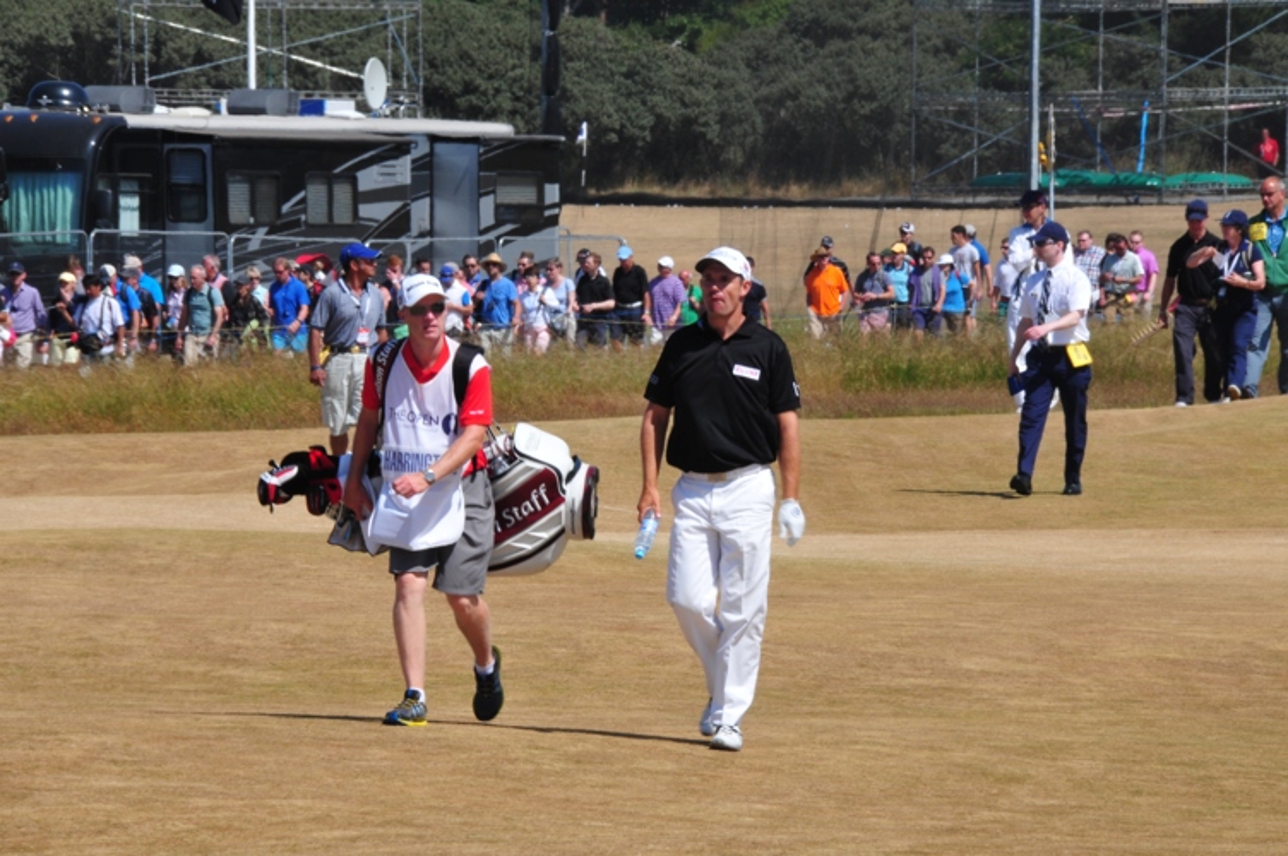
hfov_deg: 5.5
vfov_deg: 3.7
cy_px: 428
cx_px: 644
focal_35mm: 375
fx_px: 13405
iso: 400
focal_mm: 250
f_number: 25
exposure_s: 1/100
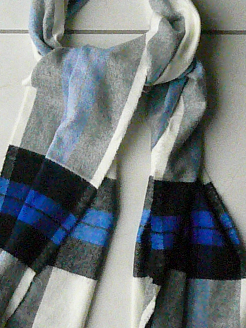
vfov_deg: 23.6
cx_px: 100
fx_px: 787
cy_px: 173
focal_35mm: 83
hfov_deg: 17.8
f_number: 3.6
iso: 3200
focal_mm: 8.1
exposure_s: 1/800
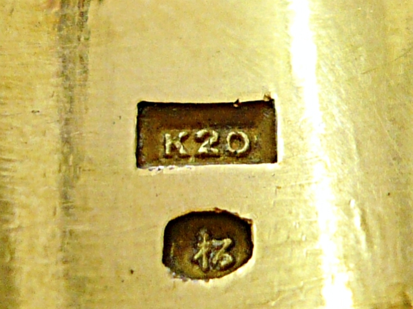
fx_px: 394
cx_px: 206
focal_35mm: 33
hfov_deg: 55.4
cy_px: 154
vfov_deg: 42.9
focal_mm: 5.5
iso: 100
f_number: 2.8
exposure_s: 1/30
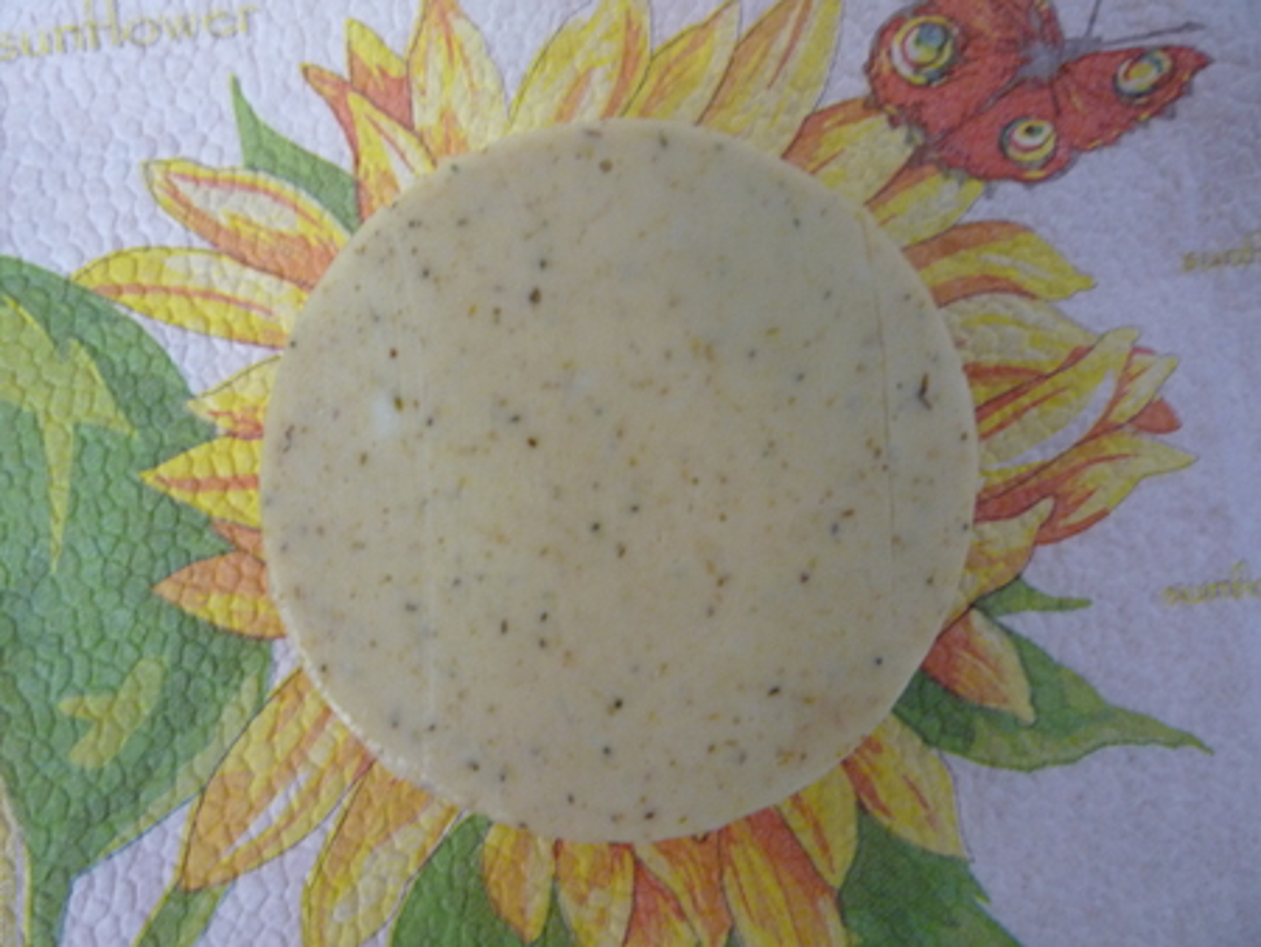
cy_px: 474
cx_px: 630
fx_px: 1093
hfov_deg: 59.9
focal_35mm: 30
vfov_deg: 46.8
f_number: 3.3
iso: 400
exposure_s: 1/6
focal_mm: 5.2
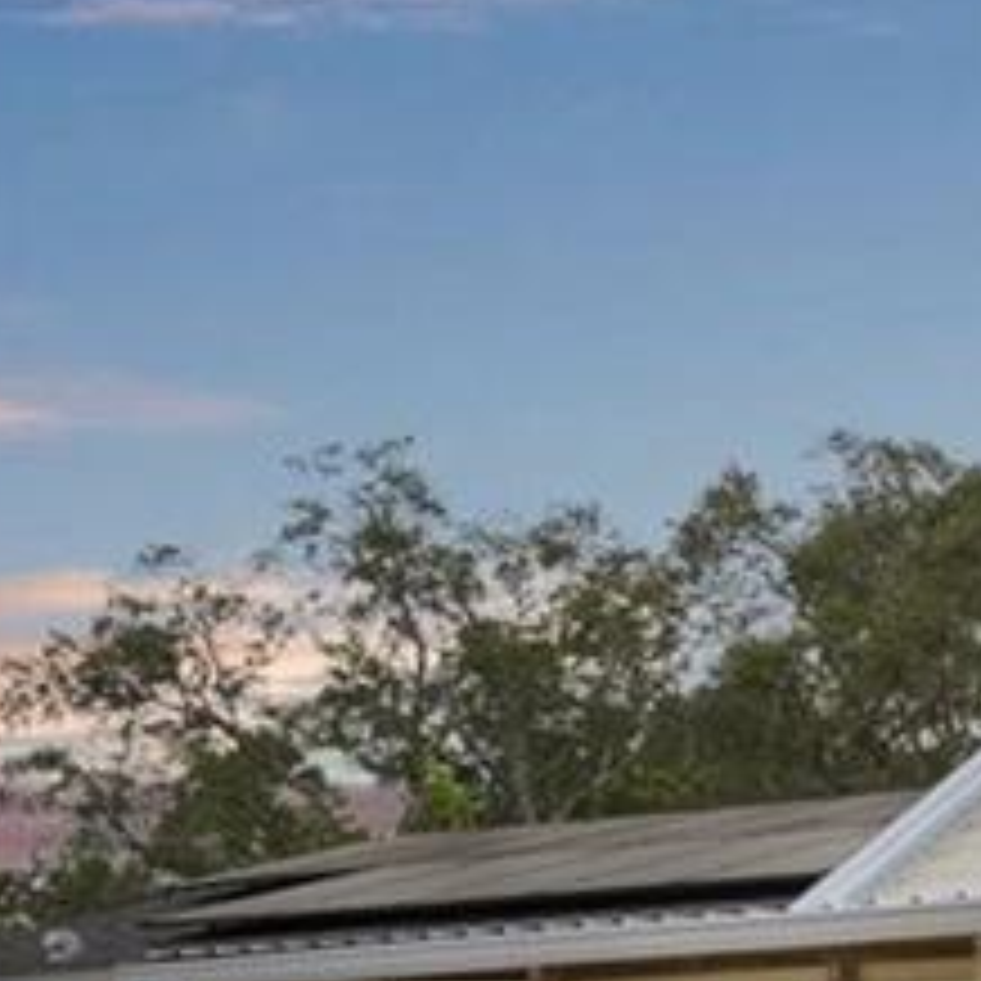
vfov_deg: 14.6
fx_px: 3591
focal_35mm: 112
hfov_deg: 13.9
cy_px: 1431
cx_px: 1728
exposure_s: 1/100
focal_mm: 18
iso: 320
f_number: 8
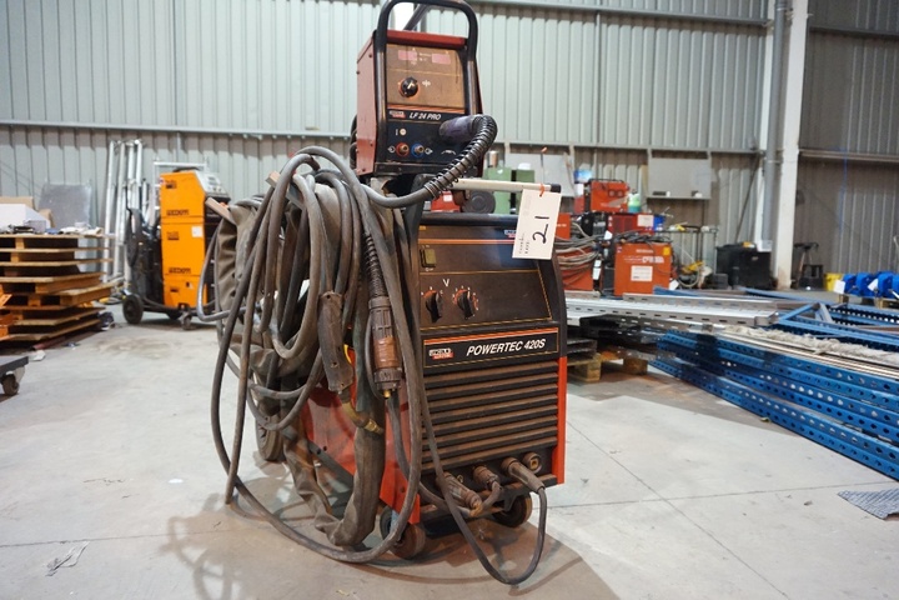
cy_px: 300
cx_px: 450
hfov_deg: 73.7
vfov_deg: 53.1
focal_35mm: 24
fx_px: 599
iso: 3200
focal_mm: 16
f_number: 3.5
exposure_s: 1/50
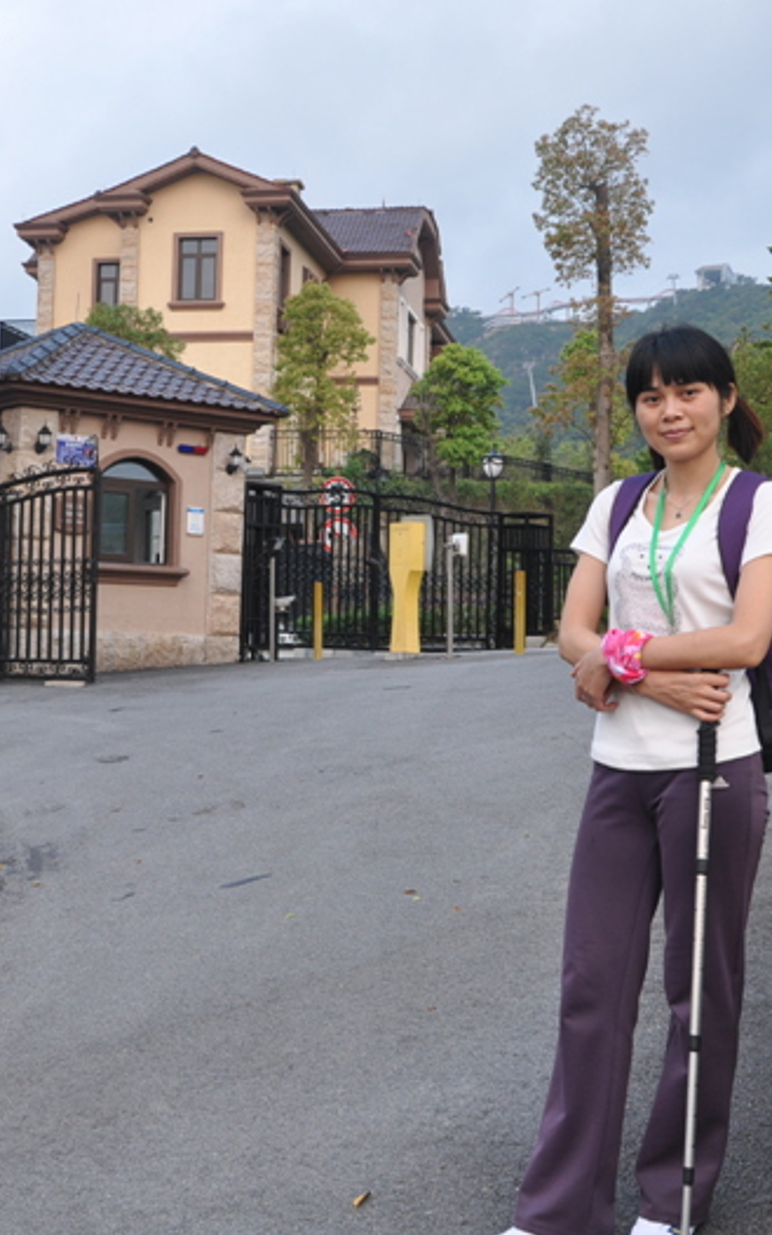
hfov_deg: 26.5
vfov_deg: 41.2
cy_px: 621
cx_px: 336
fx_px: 1641
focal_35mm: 49
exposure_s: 1/50
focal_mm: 21
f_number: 6.3
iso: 250
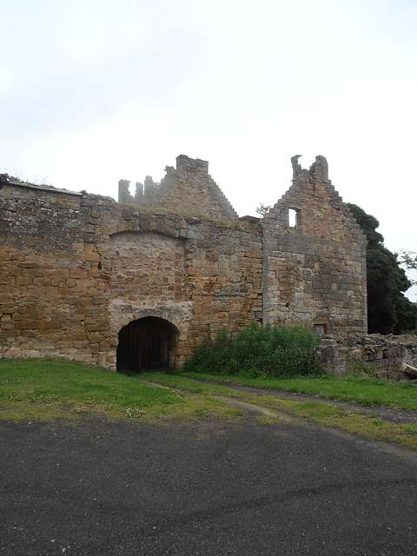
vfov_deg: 65.3
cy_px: 278
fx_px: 434
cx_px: 208
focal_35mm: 27
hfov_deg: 51.4
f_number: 3.3
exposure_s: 1/500
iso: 80
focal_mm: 4.75
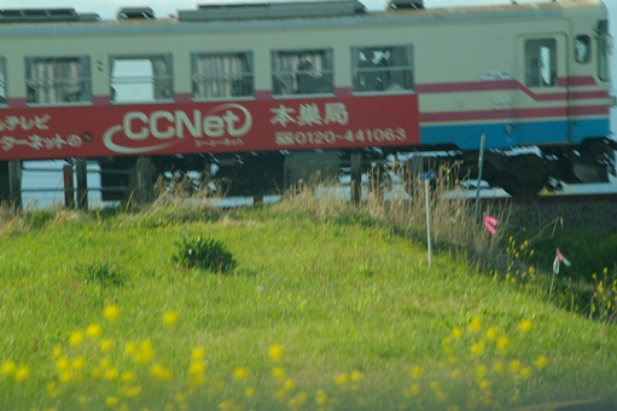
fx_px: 4367
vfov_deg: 5.4
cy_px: 206
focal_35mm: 255
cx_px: 308
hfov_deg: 8.1
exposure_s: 1/125
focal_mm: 170
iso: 400
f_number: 8
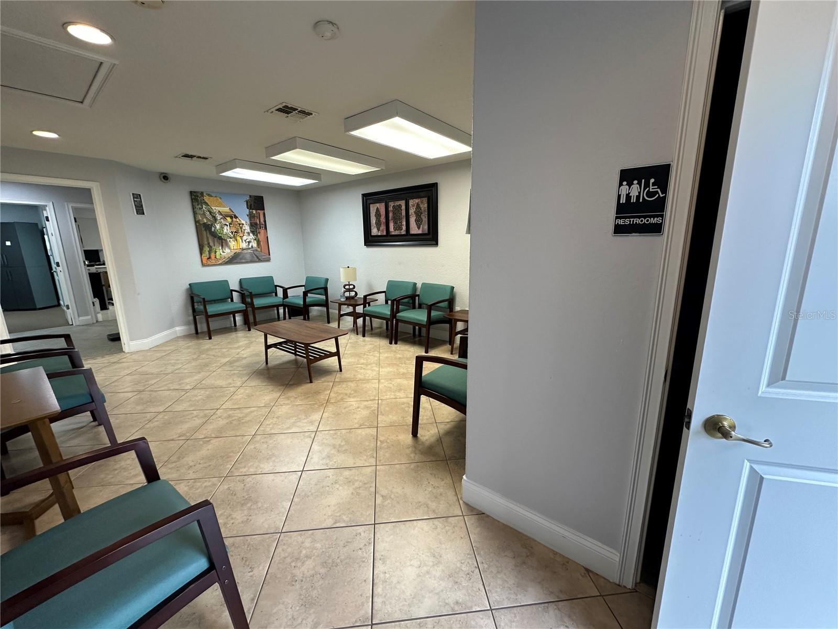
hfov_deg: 102.1
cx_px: 419
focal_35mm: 14
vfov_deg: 85.7
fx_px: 339
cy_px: 314
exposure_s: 1/120
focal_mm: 2.22
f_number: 2.2
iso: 200
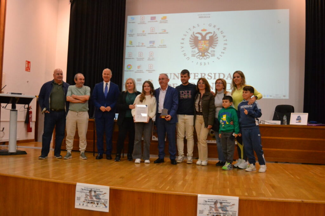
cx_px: 162
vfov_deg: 43.6
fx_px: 271
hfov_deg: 61.9
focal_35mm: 30
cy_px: 108
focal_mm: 20
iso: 3200
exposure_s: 1/320
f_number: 3.5
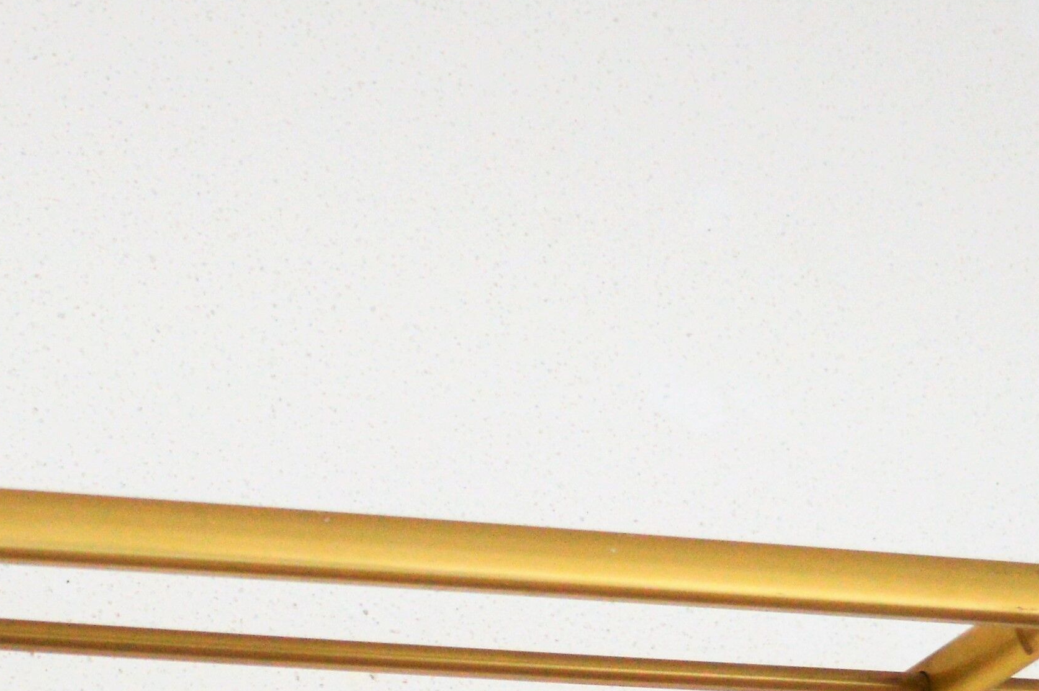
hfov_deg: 15.5
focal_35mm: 131
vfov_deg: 10.3
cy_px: 828
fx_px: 3777
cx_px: 79
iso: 560
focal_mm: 26
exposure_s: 1/60
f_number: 4.2
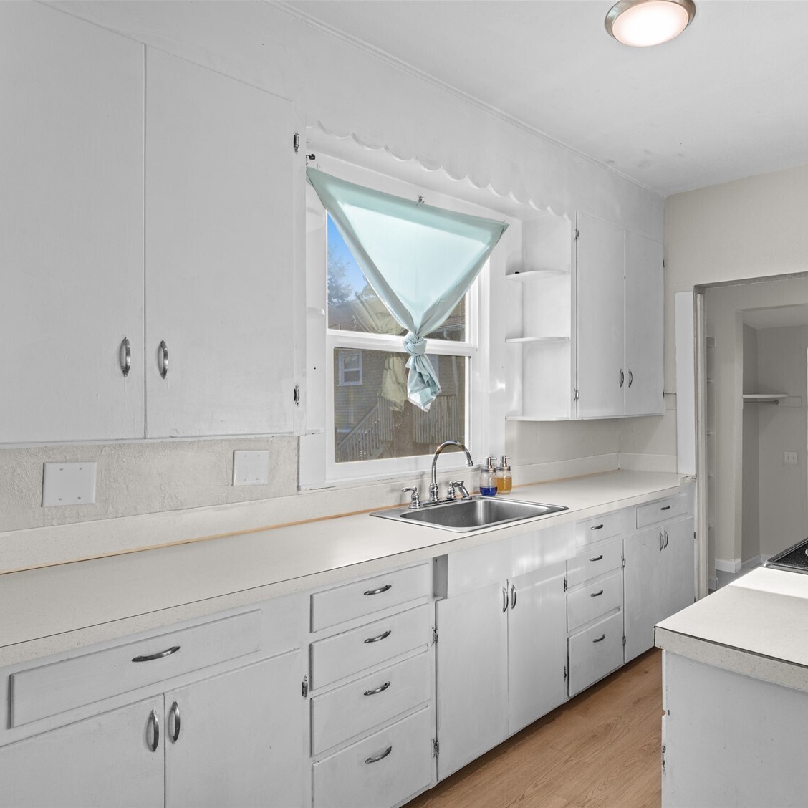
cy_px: 404
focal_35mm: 23
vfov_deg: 67.3
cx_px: 501
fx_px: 607
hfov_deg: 66.3
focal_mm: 18
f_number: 8
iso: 250
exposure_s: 1/10
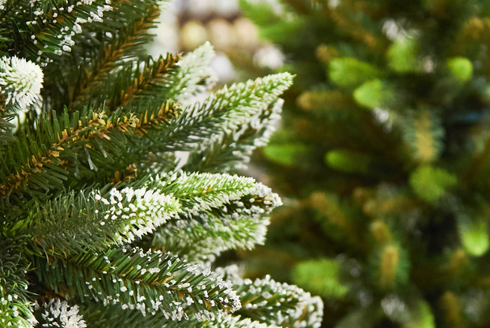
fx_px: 1798
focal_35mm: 132
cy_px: 178
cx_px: 317
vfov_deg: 10.4
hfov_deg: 15.5
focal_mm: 40
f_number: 3.2
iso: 800
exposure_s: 1/50
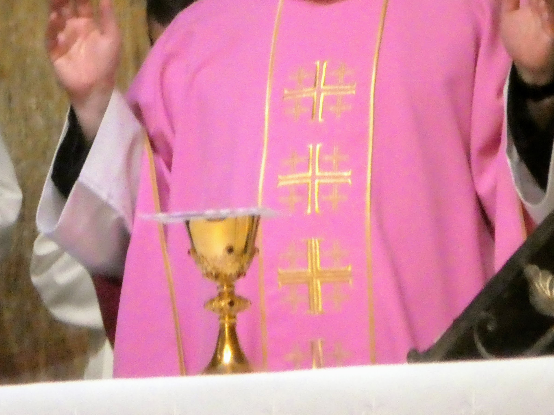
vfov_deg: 4.8
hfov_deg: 6.4
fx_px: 4945
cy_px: 41
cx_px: 202
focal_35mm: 309
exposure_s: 1/13
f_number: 5.4
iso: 1600
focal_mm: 27.1
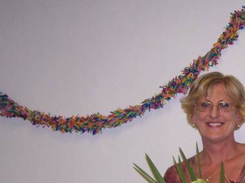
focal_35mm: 100
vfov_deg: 14.6
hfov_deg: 19.0
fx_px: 708
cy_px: 166
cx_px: 251
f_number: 3
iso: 140
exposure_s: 1/60
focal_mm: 8
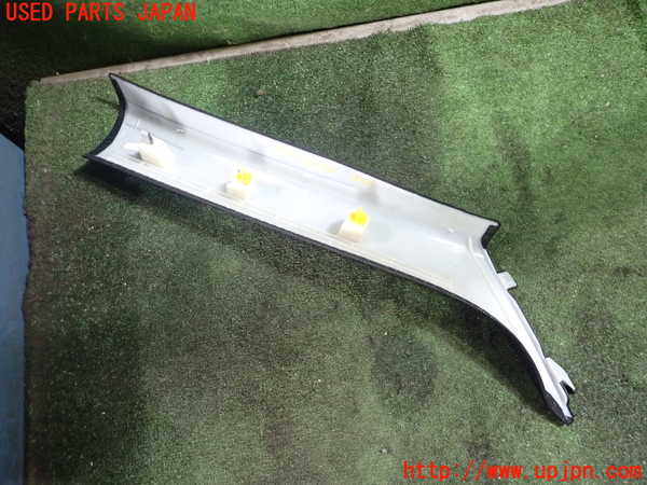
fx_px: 467
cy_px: 242
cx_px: 324
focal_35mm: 25
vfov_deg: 54.9
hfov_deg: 69.4
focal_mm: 4.5
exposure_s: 1/30
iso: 400
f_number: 2
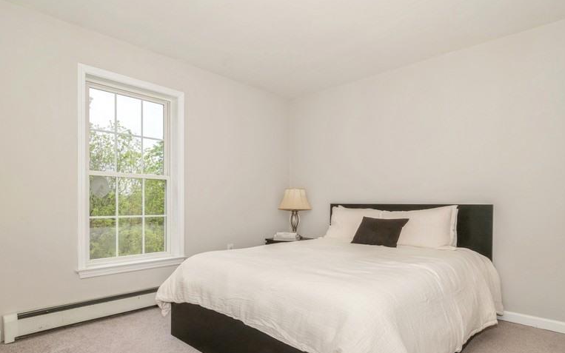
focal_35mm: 20
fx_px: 308
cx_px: 284
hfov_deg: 85.1
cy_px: 195
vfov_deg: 59.5
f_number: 8
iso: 200
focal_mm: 9
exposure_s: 1/100
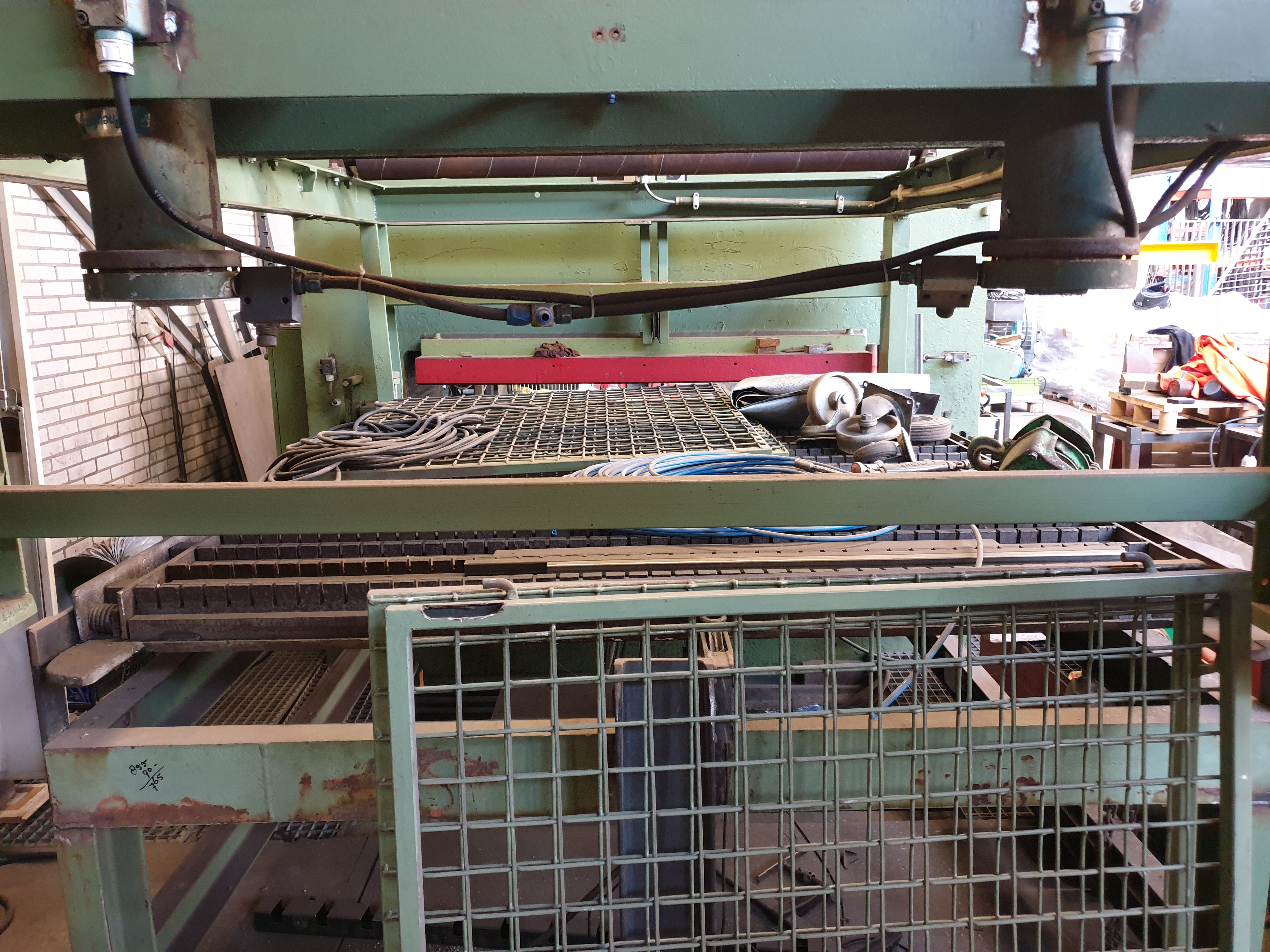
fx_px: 954
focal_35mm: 26
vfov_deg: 53.1
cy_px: 476
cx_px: 635
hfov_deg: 67.3
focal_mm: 4.3
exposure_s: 1/25
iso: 320
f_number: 1.5
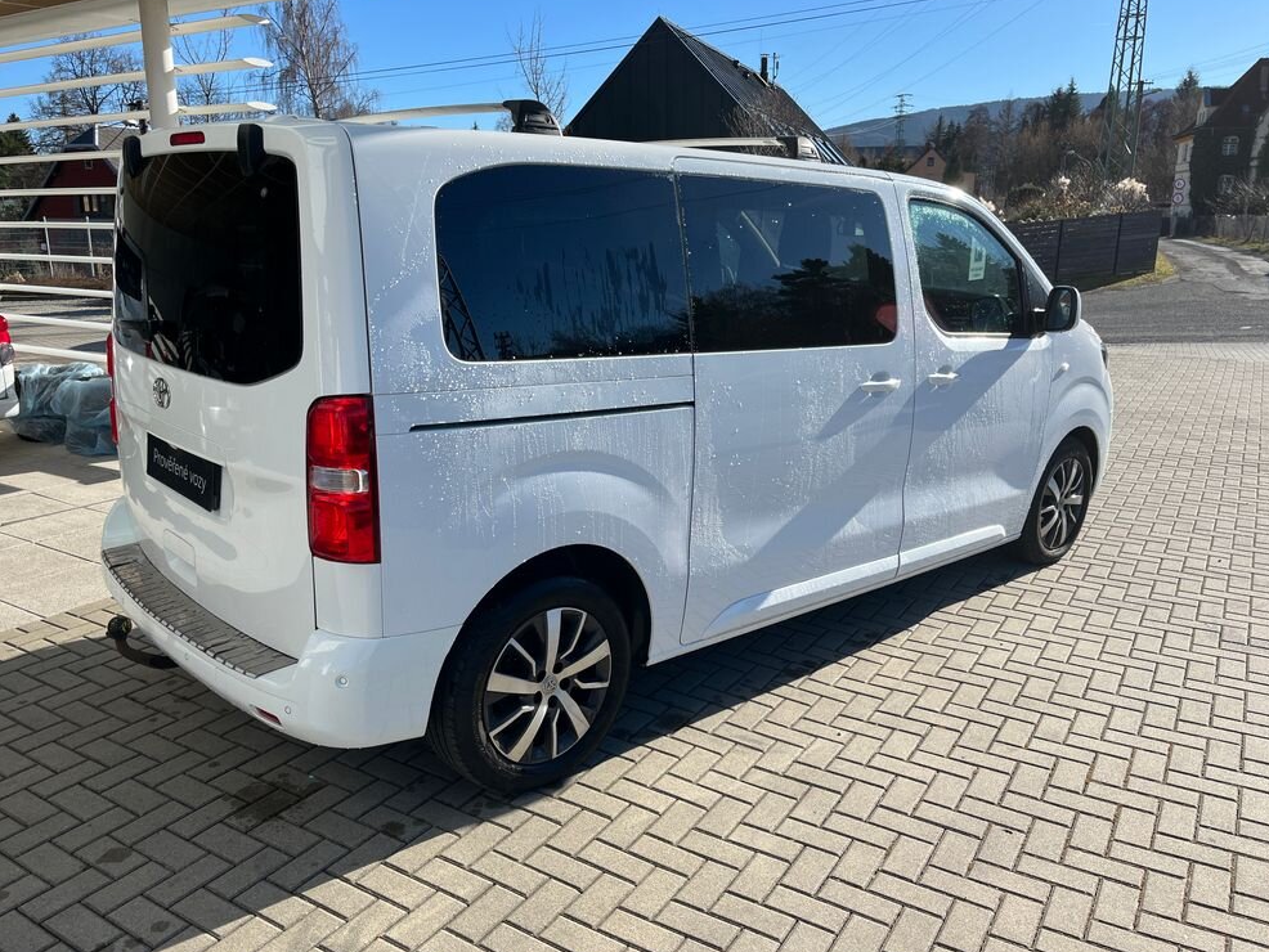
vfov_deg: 51.4
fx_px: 990
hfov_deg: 65.3
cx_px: 616
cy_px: 475
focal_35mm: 27
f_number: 1.6
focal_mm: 5.1
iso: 50
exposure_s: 1/2513
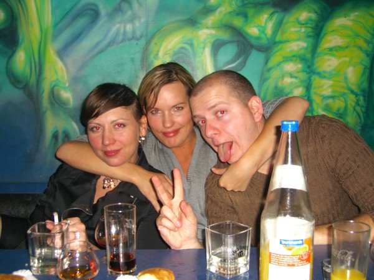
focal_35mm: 38
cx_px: 187
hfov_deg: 49.0
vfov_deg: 37.7
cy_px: 140
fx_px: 411
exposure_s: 1/60
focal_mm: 7.9
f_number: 2.8
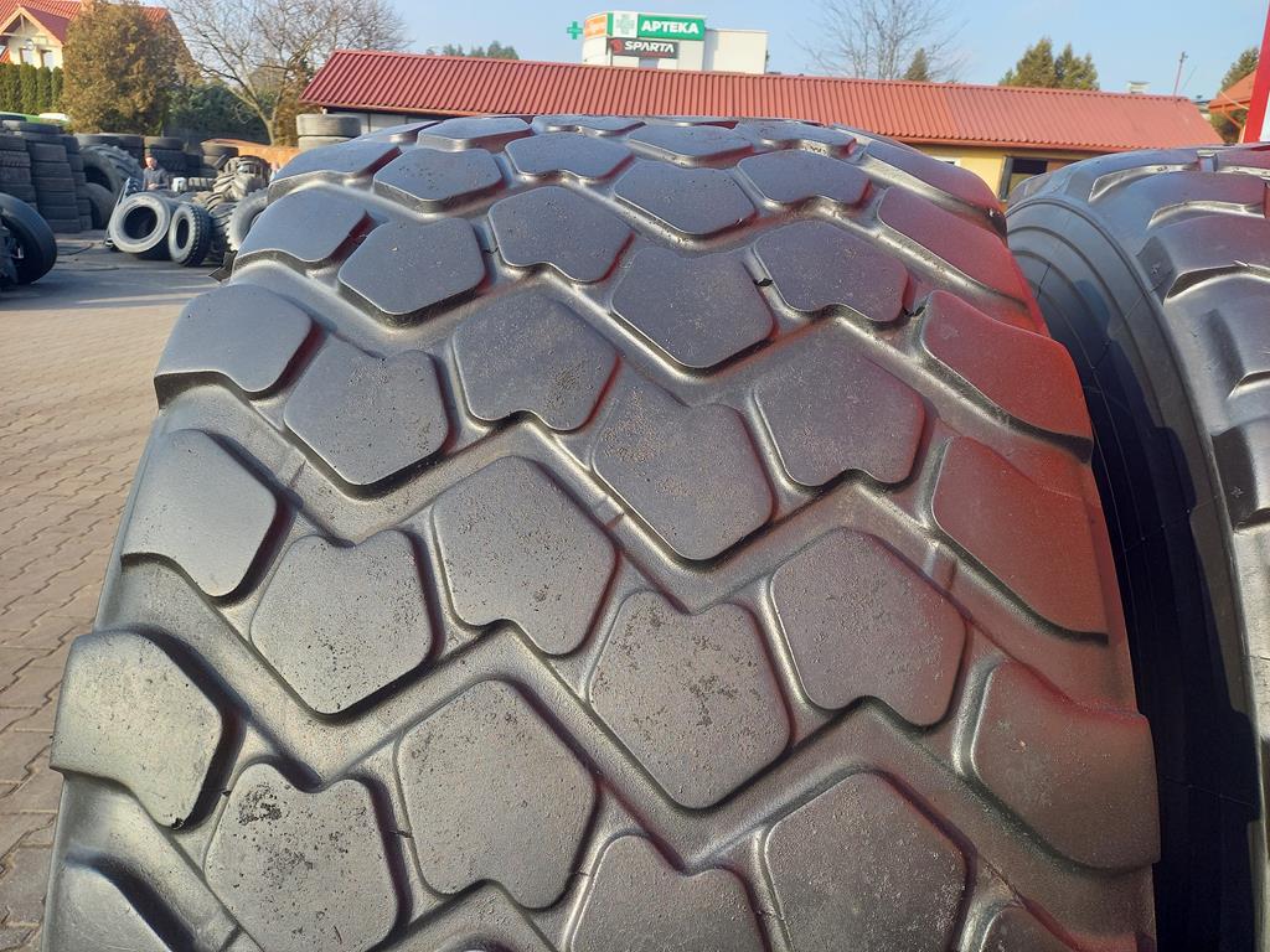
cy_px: 476
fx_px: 917
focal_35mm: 25
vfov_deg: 54.9
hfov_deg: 69.4
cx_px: 635
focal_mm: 4.65
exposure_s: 1/189
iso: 50
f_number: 1.8
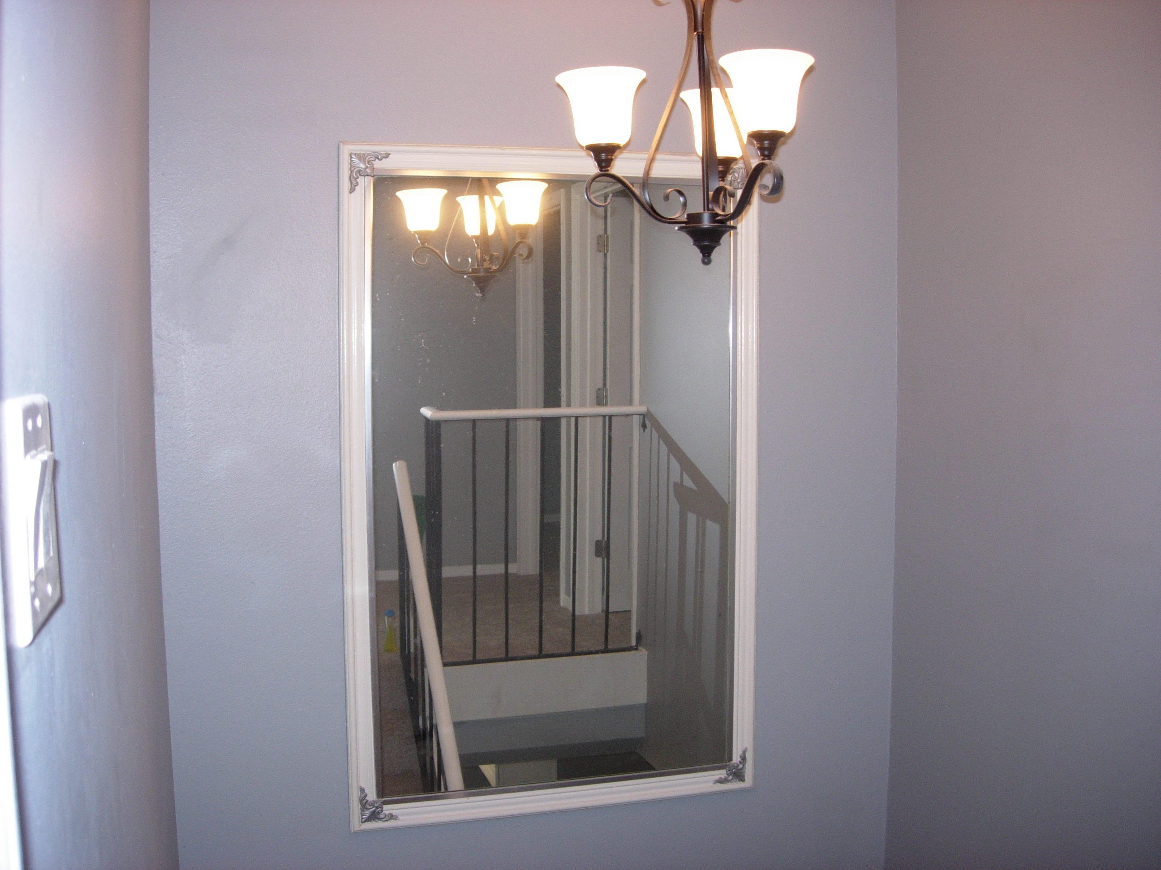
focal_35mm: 38
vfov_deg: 37.7
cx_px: 580
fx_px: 1274
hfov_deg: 49.0
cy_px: 435
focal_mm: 7.8
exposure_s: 1/32
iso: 79
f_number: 2.8
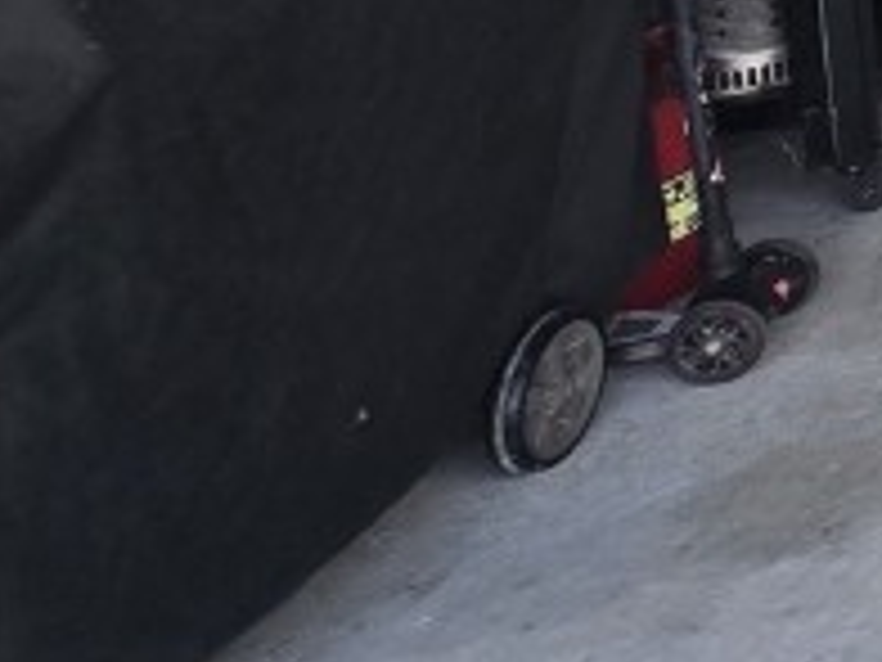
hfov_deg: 14.4
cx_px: 2210
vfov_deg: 18.2
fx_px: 1733
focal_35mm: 68
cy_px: -446
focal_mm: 2.2
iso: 50
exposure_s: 1/176
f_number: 2.2
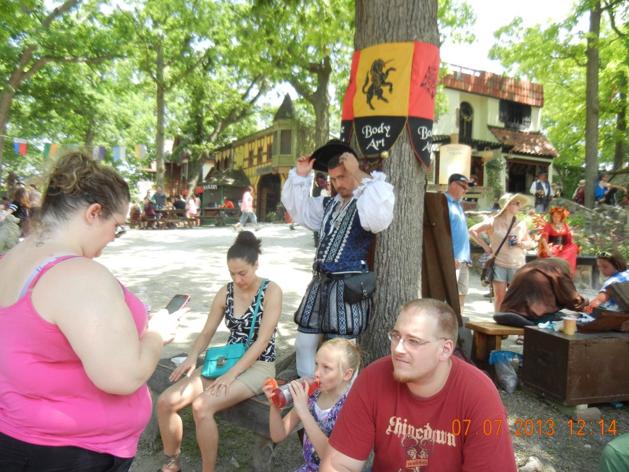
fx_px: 581
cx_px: 322
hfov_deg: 56.8
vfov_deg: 44.2
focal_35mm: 32
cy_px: 228
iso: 160
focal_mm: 5.4
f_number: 3.5
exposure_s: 1/158
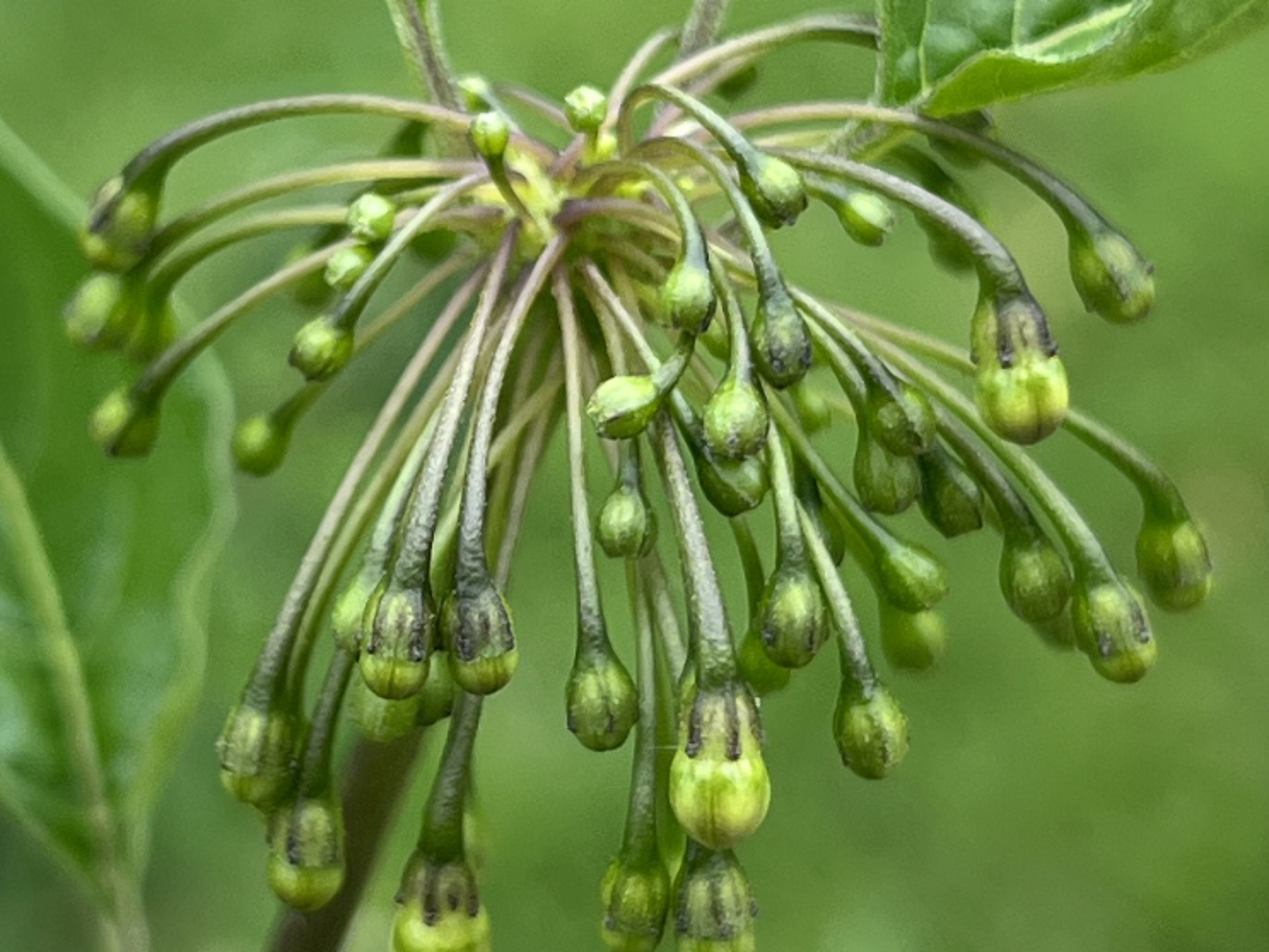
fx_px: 1283
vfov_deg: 40.7
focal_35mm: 35
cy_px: 463
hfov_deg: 52.6
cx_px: 625
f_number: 1.5
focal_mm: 5.7
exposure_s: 1/758
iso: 50
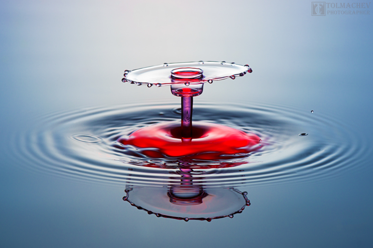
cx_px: 186
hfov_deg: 19.5
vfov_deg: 13.0
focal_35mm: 105
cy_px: 124
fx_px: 1088
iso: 100
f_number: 16
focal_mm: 105
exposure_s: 1/125
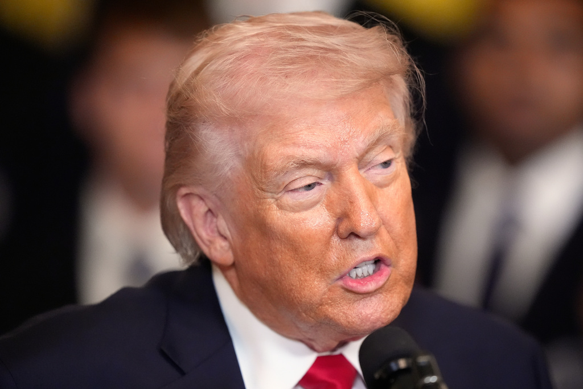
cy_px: 194
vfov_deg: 3.4
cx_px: 292
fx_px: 6478
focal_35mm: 400
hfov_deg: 5.2
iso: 6400
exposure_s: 1/320
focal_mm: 400
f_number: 2.8
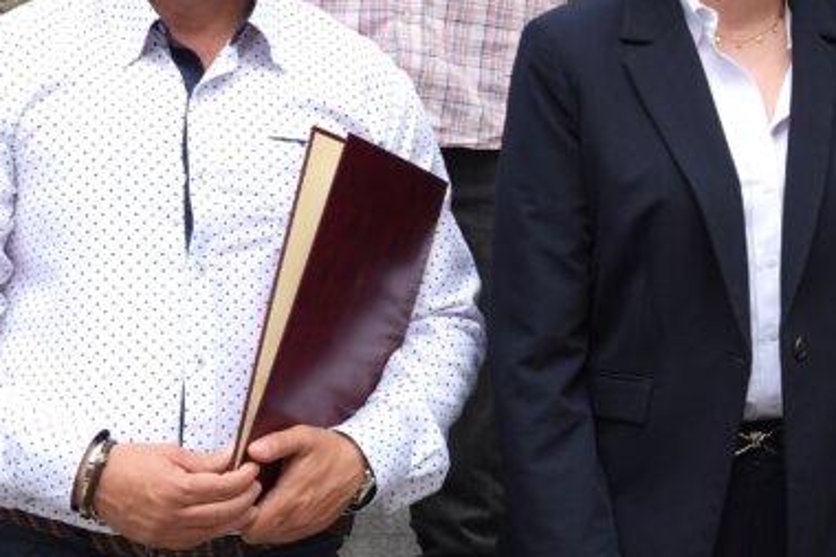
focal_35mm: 128
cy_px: 77
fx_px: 2963
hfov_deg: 15.9
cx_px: 719
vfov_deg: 10.7
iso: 200
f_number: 8
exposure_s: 1/125
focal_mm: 38.5
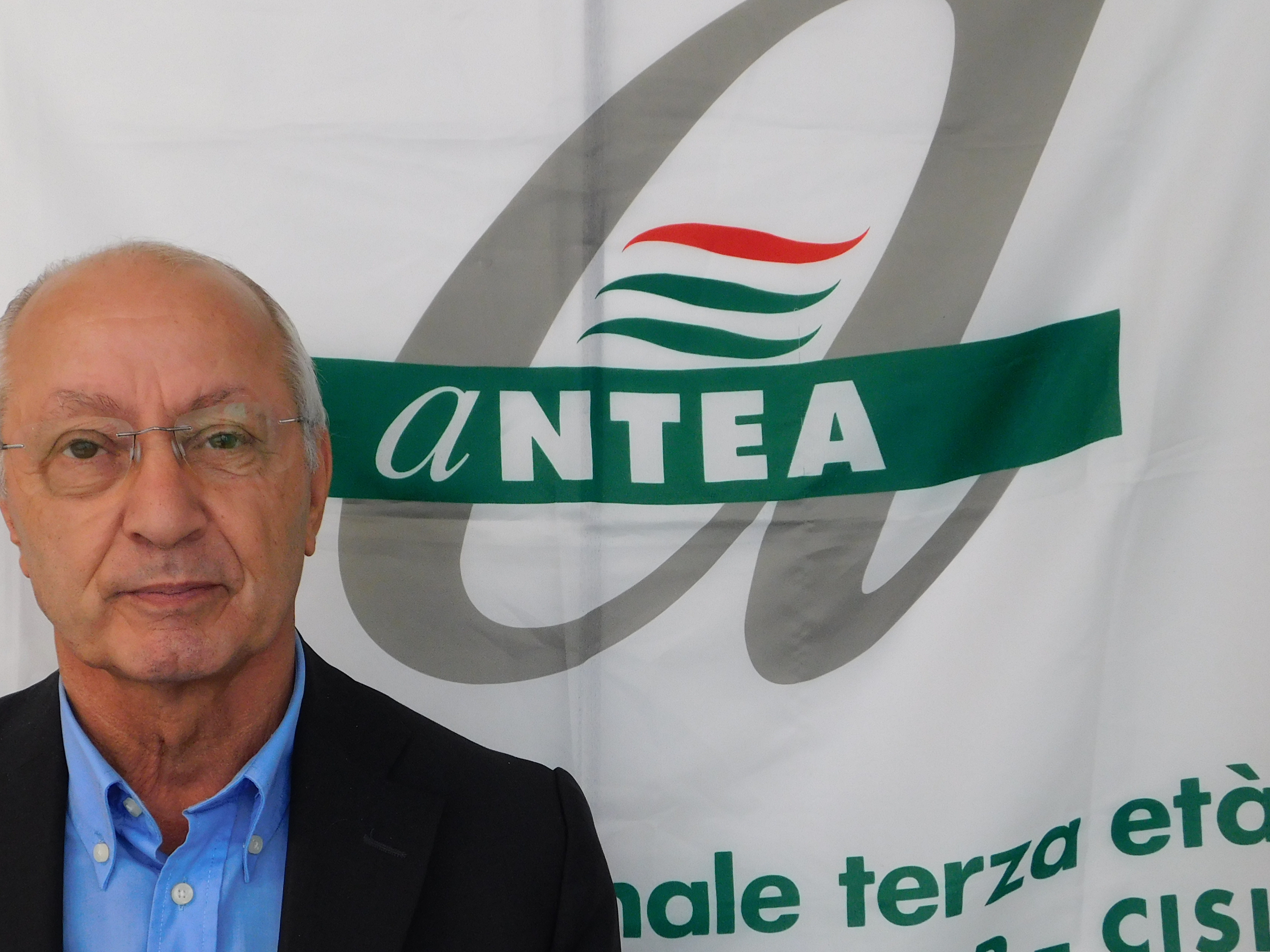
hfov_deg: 38.8
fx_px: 1798
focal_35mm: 49
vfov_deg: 29.6
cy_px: 597
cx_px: 528
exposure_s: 1/30
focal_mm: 6.3
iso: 220
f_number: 3.5
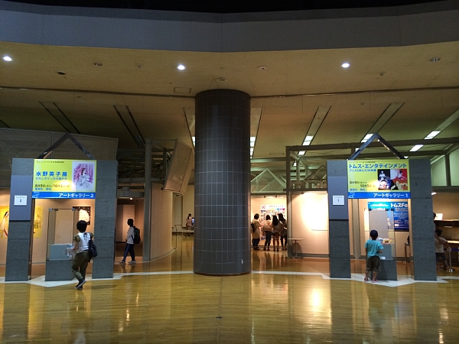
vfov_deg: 46.8
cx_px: 230
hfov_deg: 60.0
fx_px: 398
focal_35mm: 30
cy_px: 172
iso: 200
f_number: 2.2
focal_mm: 4.12
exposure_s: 1/30
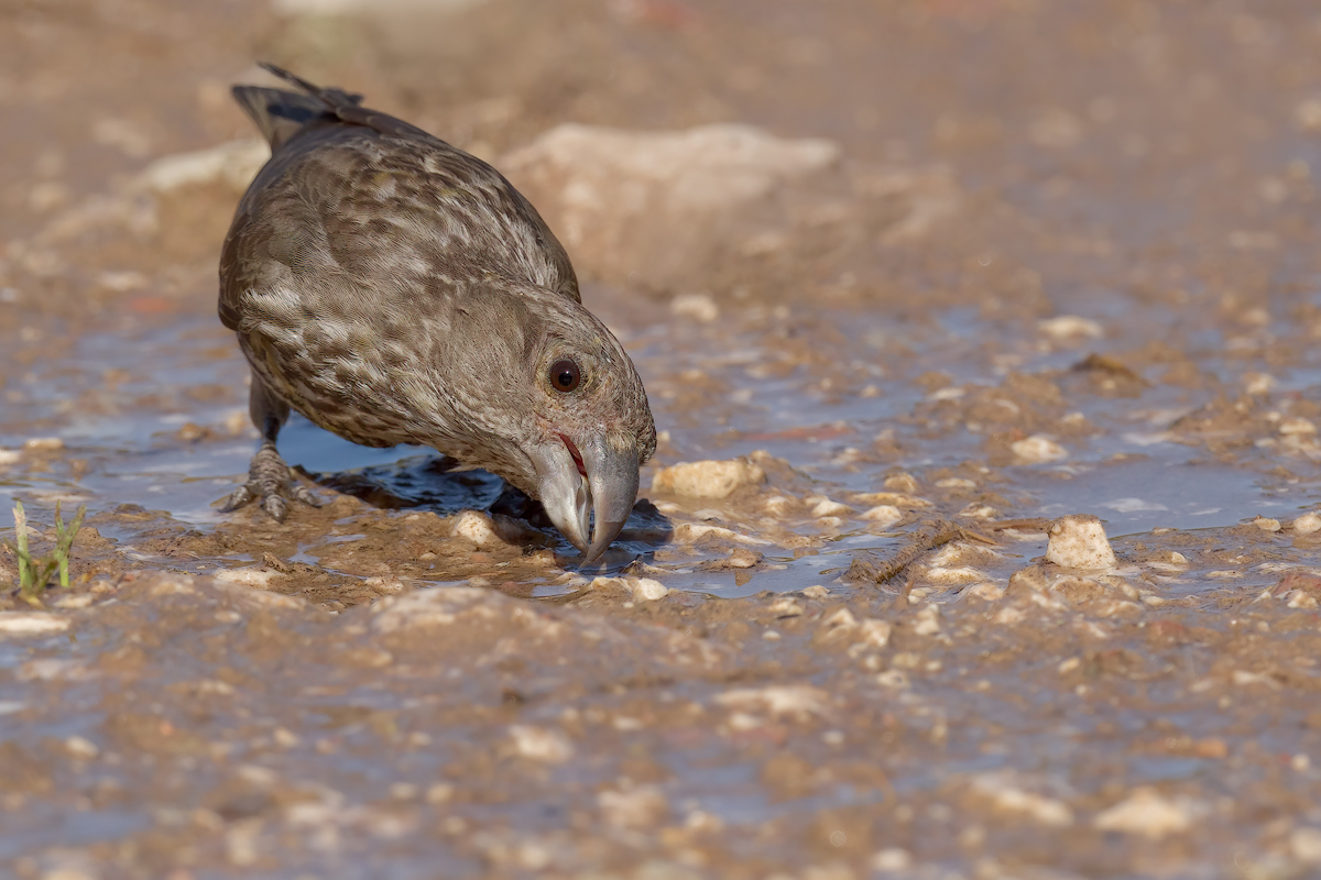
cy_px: 440
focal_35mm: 500
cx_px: 660
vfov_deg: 2.7
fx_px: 18346
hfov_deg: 4.1
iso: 800
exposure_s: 1/2500
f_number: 9
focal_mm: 500
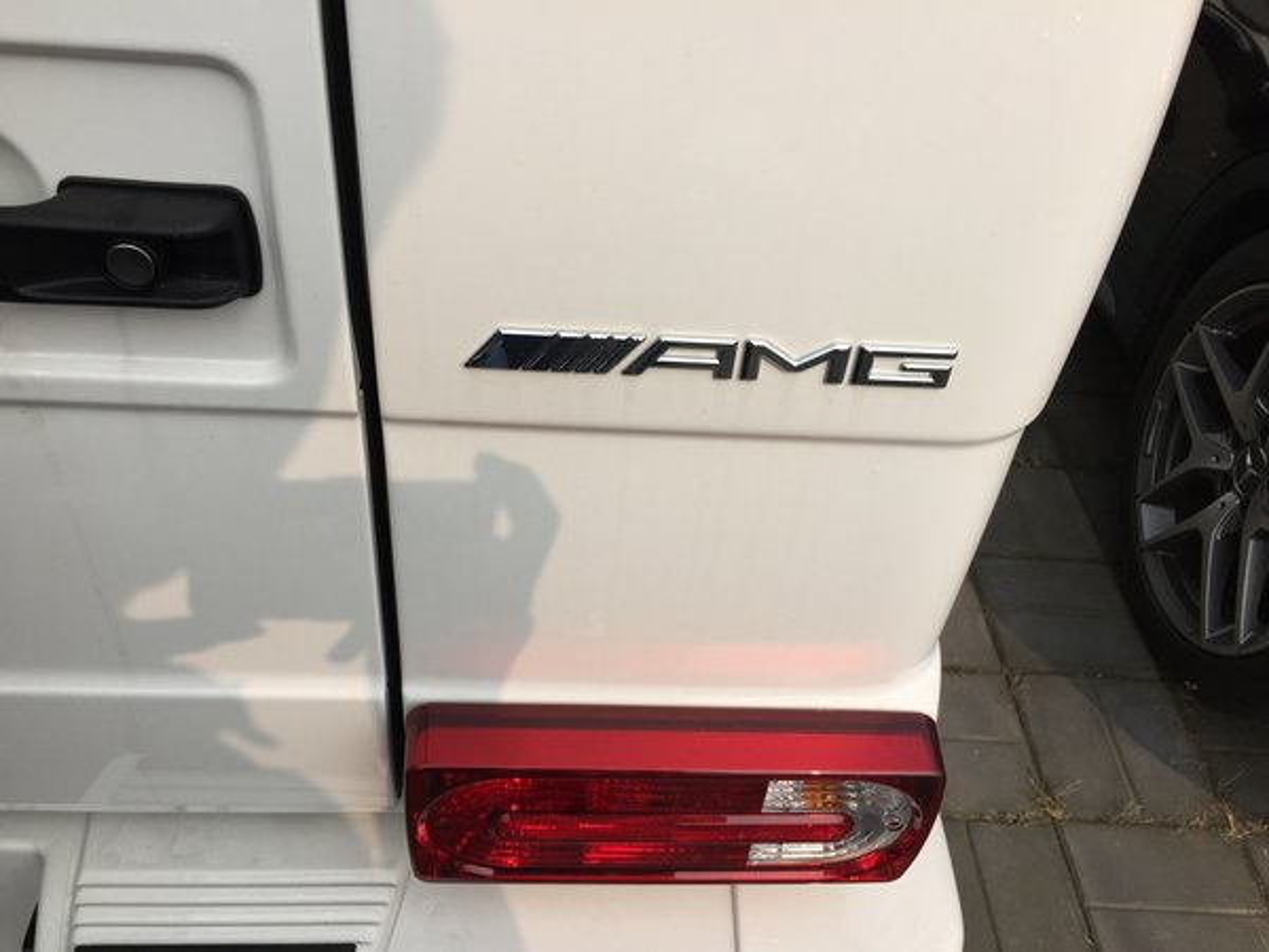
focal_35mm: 29
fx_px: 1063
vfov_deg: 48.2
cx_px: 634
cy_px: 476
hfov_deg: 61.7
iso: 32
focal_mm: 4.15
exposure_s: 1/2475
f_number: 2.2
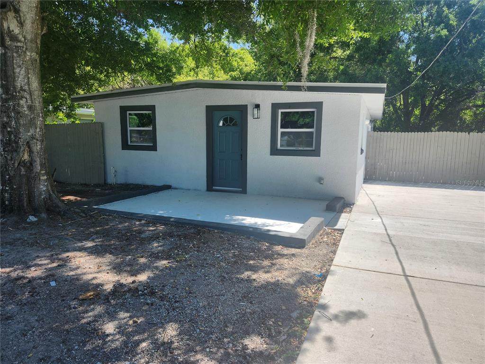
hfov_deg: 73.9
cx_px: 242
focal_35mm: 23
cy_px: 182
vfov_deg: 58.9
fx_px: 322
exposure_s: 1/746
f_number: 1.8
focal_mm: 5.54
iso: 25
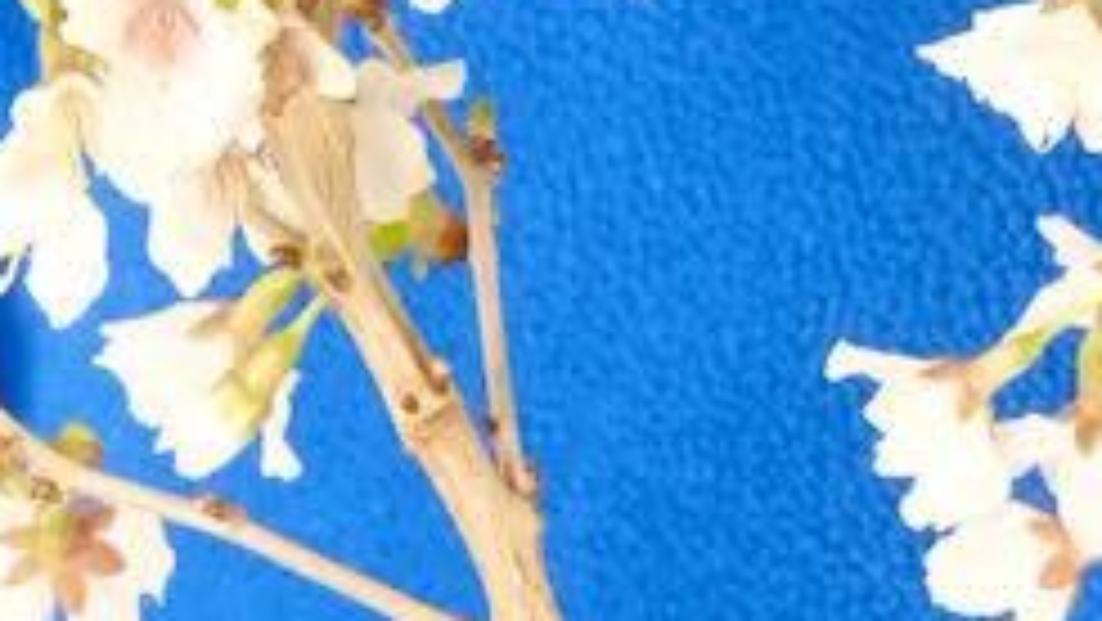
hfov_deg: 3.2
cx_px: 1520
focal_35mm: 673
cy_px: 297
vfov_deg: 1.8
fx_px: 19672
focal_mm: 81.9
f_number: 13
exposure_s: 1/15
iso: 2000
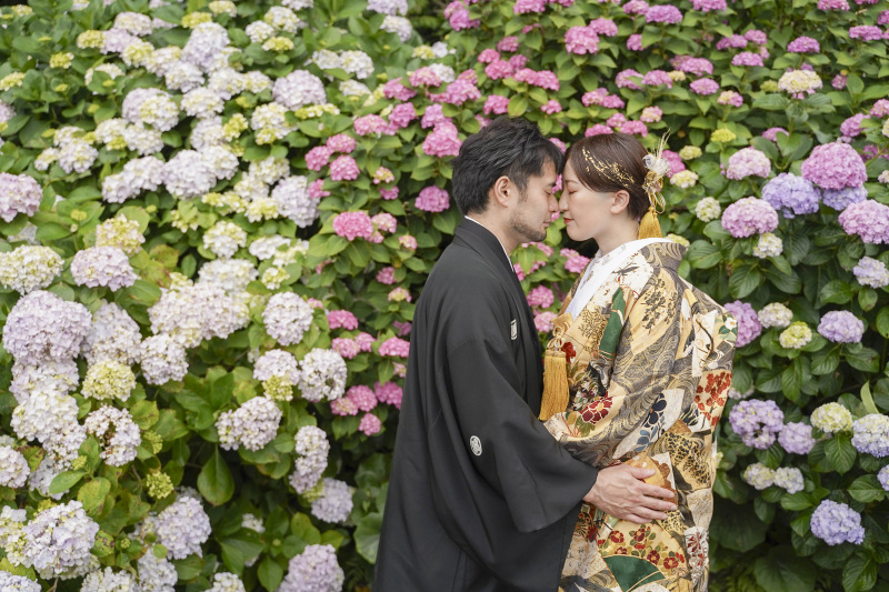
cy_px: 296
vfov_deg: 42.3
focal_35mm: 31
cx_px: 444
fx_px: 765
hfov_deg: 60.3
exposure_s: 1/1600
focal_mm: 31
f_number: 3.2
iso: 400
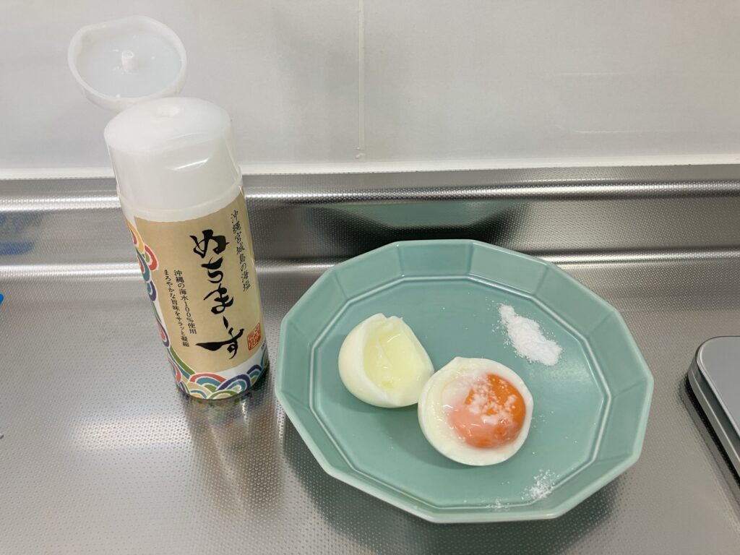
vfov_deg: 49.7
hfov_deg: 63.4
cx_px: 370
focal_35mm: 28
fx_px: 599
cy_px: 278
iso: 64
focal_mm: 3.99
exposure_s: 1/60
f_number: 1.8
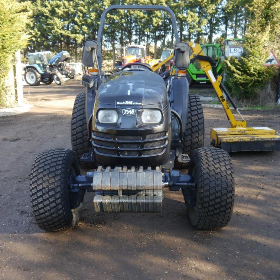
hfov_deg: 46.0
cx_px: 149
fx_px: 329
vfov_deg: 46.0
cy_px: 141
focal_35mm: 36
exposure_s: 1/125
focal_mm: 15
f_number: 3.5
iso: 160
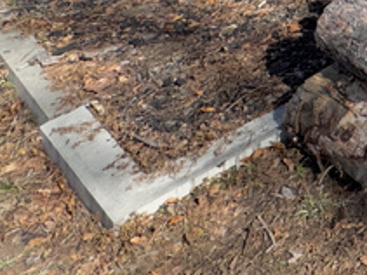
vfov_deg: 16.8
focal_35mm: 68
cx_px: 704
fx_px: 721
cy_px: -256
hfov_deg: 19.3
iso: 40
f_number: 2.2
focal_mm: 2.22
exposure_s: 1/910
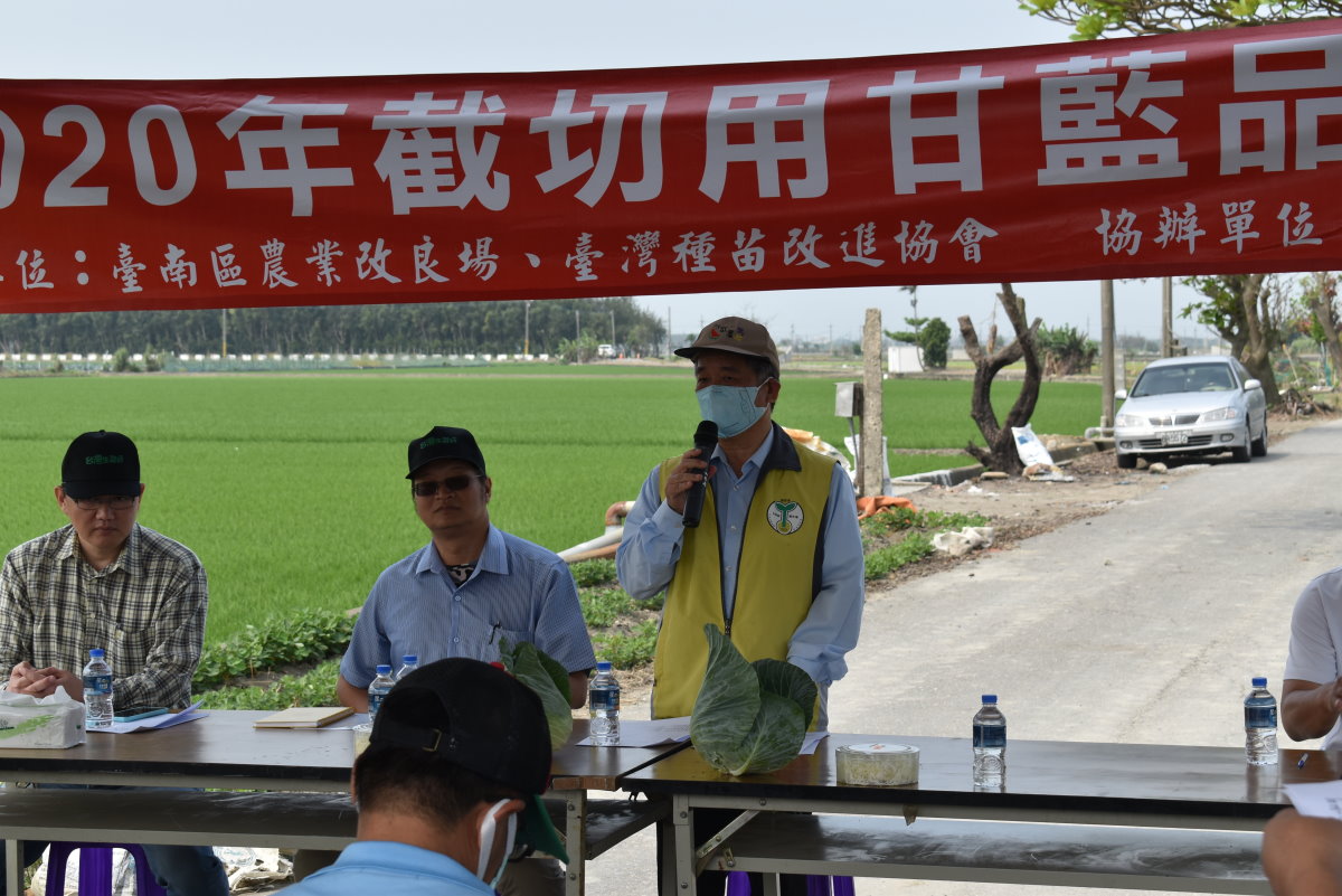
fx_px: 3076
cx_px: 671
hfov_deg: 24.6
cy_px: 448
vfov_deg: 16.6
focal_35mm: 82
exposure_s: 1/320
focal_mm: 55
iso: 200
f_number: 9
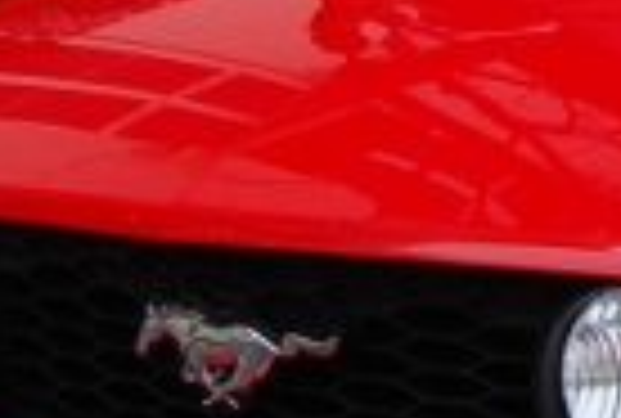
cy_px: 81
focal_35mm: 260
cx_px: 1282
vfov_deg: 5.3
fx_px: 4500
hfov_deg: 7.5
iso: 200
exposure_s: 1/200
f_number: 7.1
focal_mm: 30
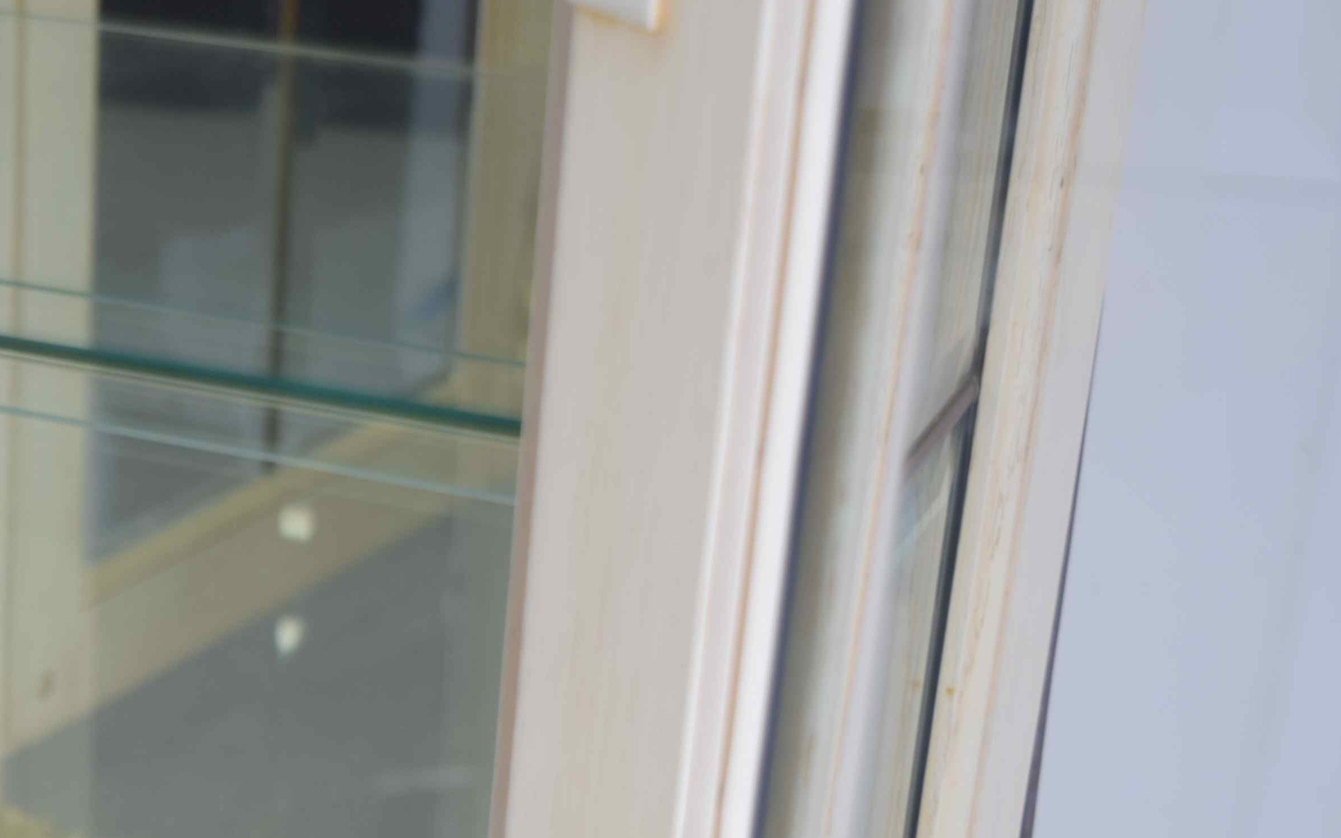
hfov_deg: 18.8
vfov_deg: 12.3
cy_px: 944
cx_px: -296
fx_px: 3811
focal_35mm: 104
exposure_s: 1/15
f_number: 4
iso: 100
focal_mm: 27
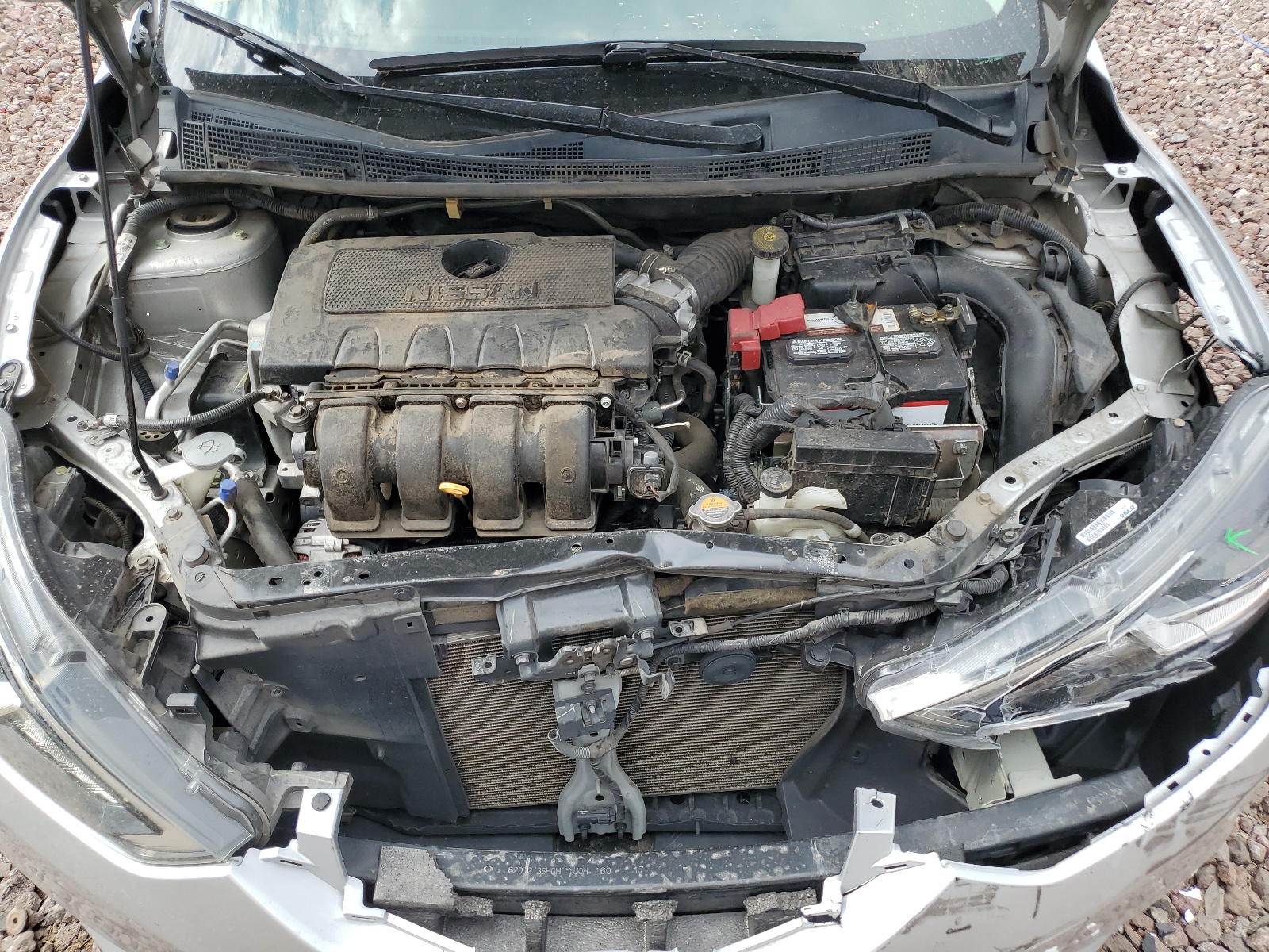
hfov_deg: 67.3
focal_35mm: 26
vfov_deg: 53.1
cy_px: 476
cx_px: 634
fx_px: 953
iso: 50
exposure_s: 1/769
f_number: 1.5
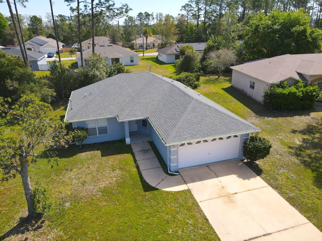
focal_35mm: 24
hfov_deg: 71.6
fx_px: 223
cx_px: 161
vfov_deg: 56.8
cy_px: 120
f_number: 2.8
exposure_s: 1/640
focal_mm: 4.5
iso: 100
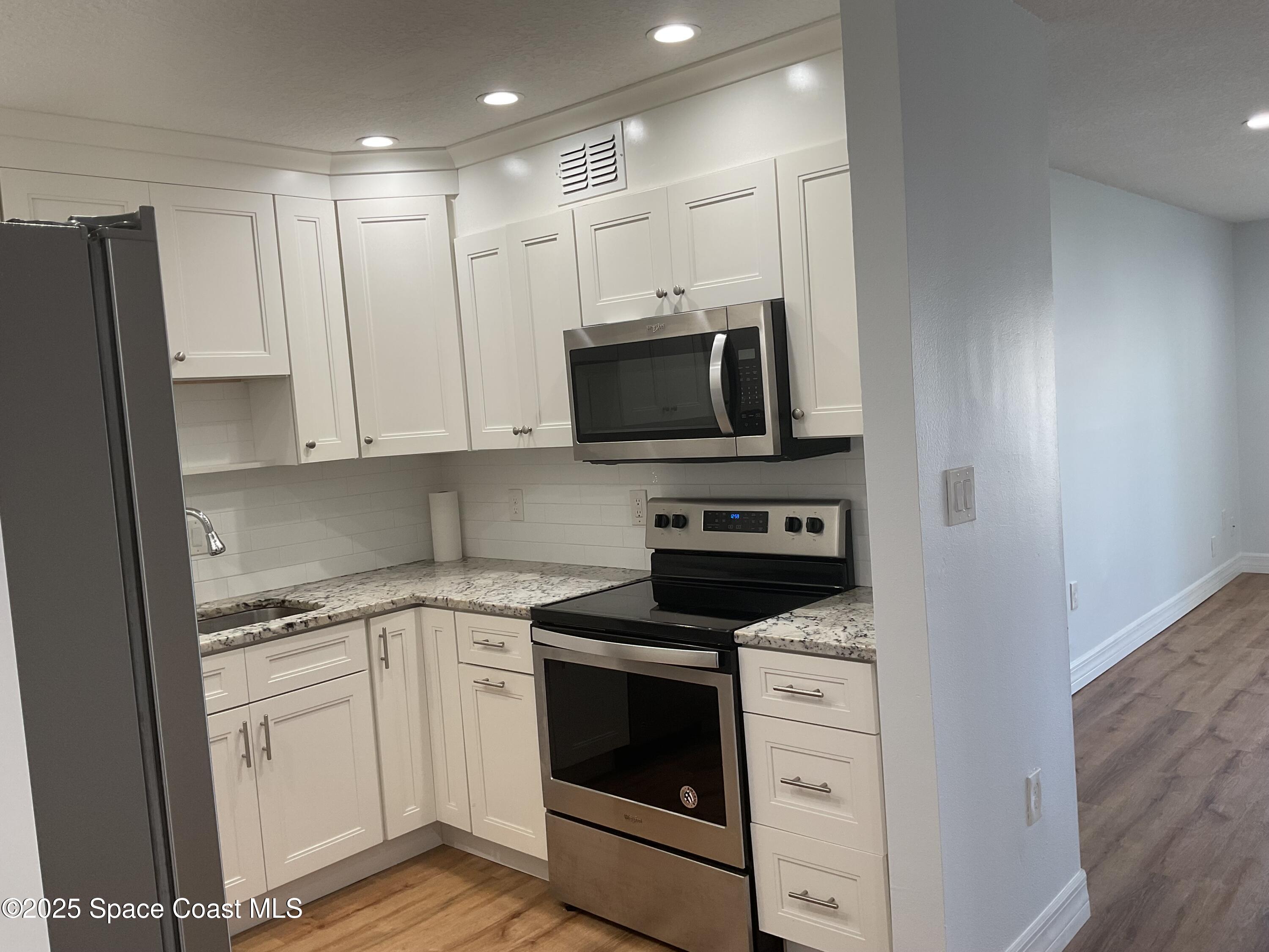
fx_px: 1063
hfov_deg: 61.7
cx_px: 634
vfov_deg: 48.2
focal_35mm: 29
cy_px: 476
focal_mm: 3
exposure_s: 1/60
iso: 40
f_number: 1.8
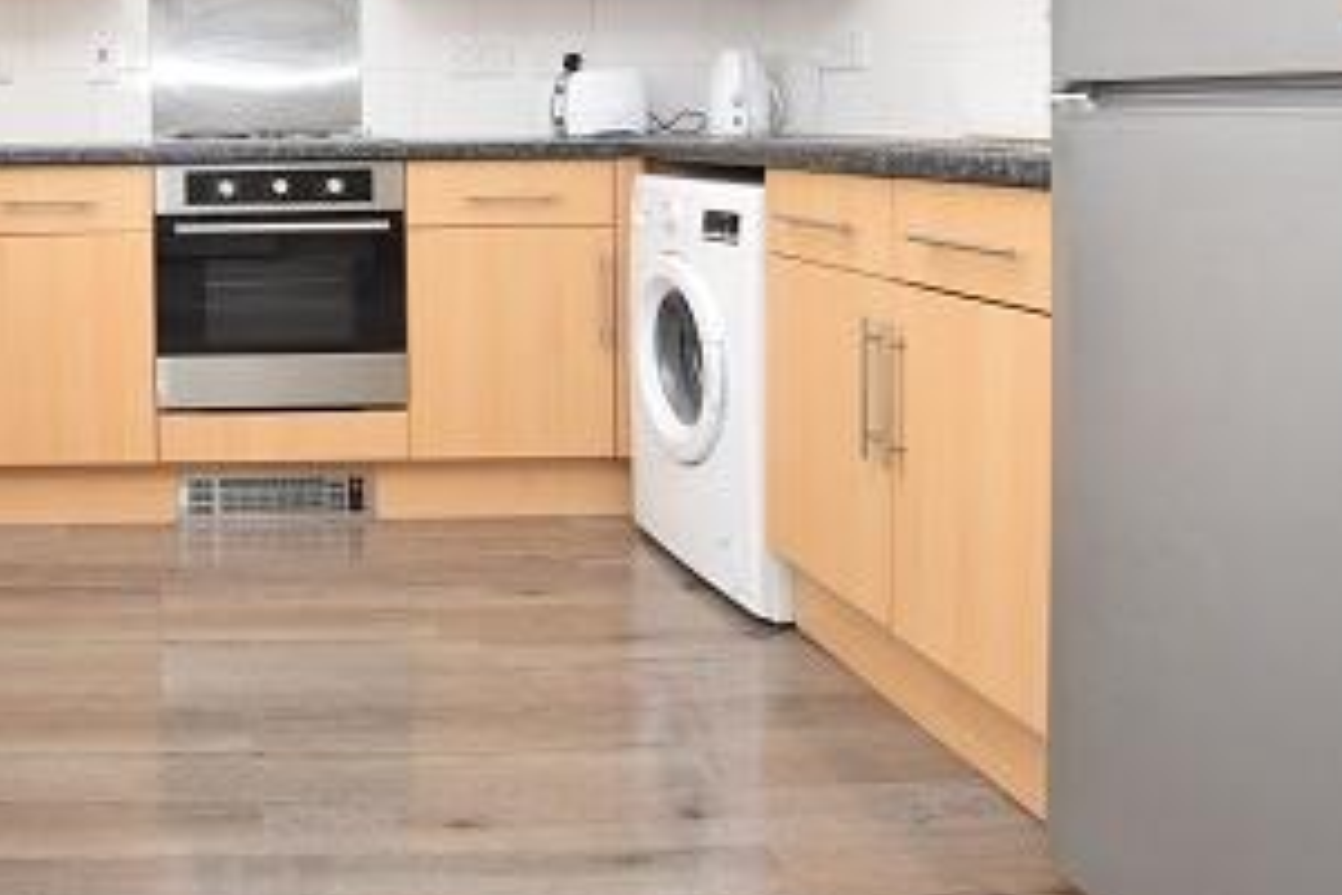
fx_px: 1193
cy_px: 125
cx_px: 121
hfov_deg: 51.5
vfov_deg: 38.8
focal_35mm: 32
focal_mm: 10
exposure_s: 1/100
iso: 800
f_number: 5
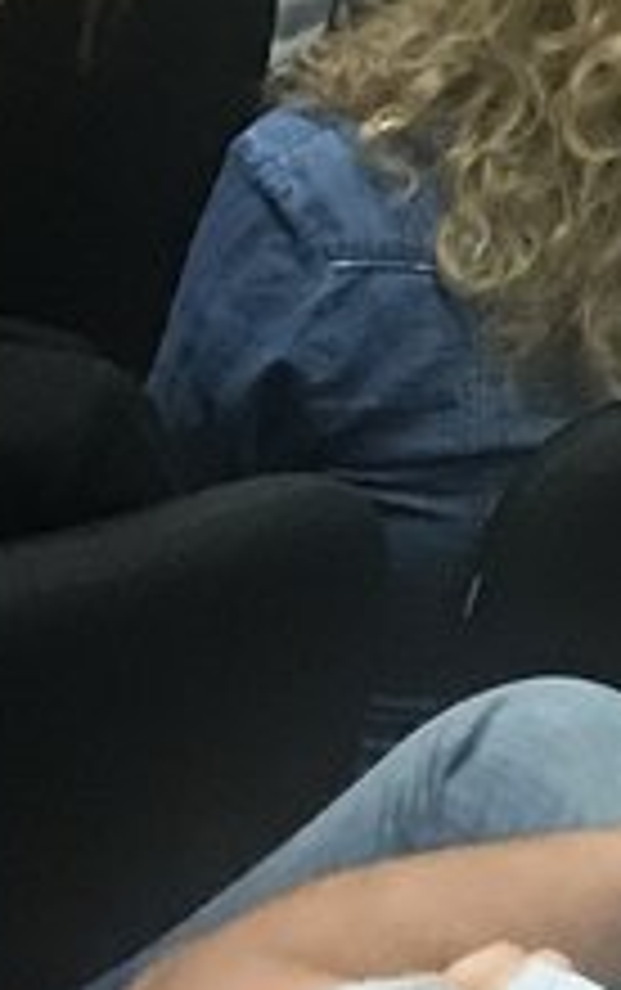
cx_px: 644
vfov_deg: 10.0
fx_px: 5456
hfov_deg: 6.5
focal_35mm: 202
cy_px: -542
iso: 100
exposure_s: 1/15
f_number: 1.8
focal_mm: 3.99
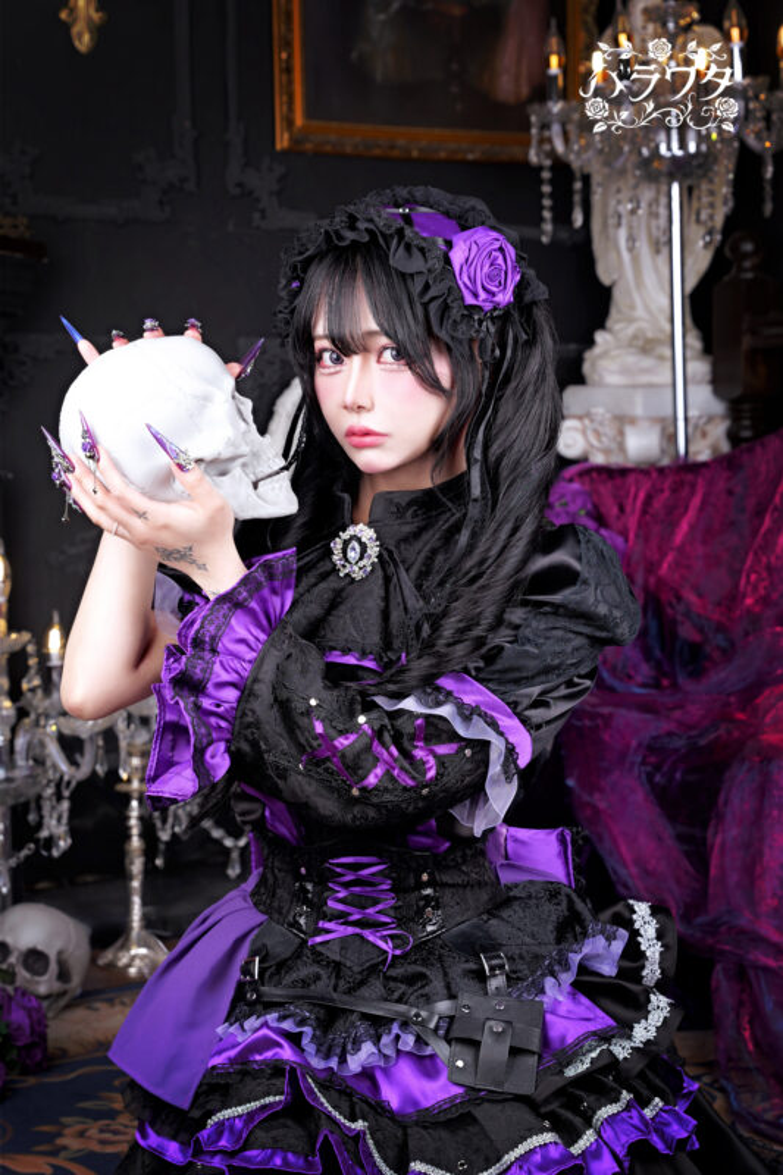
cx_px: 392
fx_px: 1828
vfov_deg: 35.6
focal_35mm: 56
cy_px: 588
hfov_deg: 24.2
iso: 100
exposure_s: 1/80
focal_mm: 56
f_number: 5.6
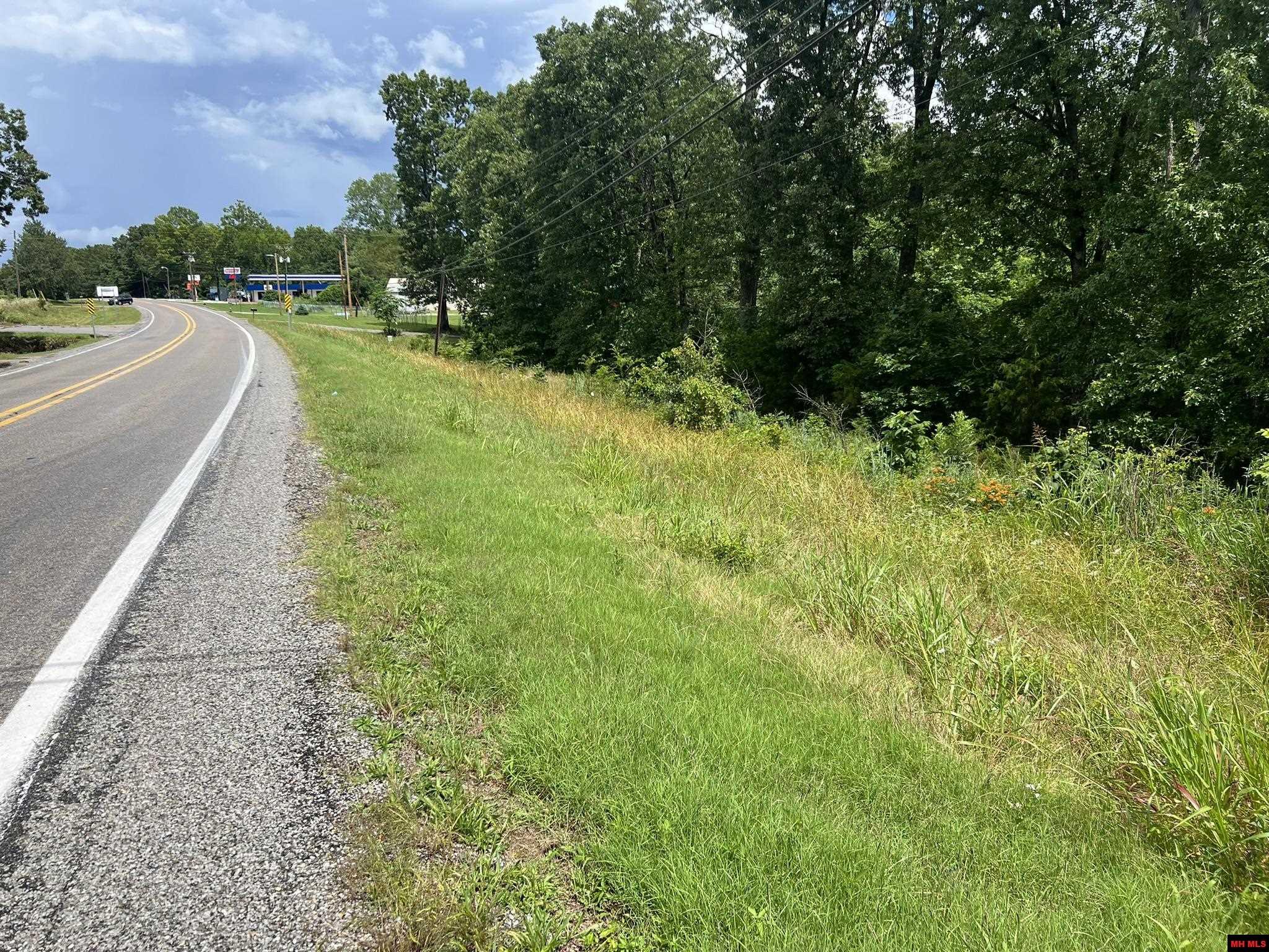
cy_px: 476
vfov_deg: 53.1
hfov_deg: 67.3
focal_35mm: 26
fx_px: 953
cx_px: 634
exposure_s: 1/3968
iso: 50
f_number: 1.5
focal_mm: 5.7
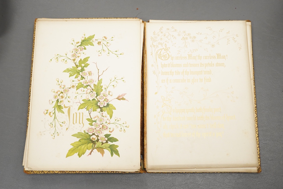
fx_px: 354
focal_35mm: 45
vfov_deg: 29.9
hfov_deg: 43.6
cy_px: 94
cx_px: 142
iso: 2500
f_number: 3.5
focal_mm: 30
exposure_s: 1/640
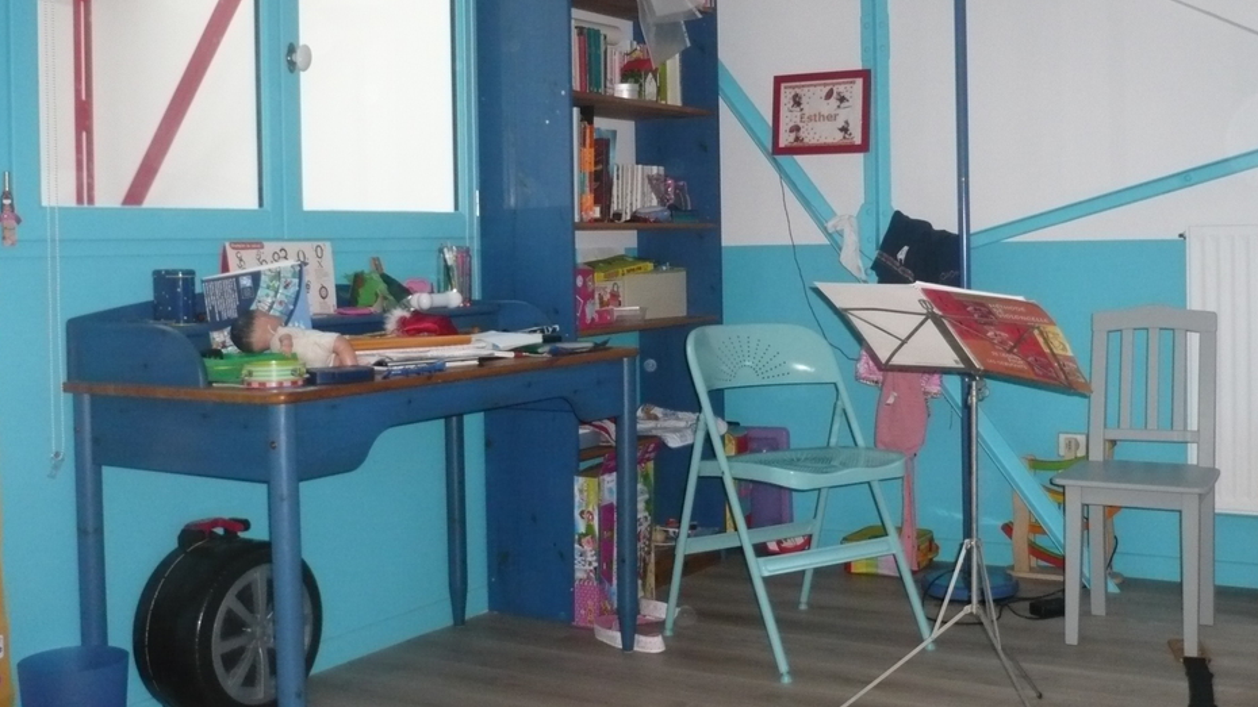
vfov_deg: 28.2
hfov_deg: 48.3
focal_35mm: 42
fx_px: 1401
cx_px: 680
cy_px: 253
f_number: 2.8
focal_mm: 5.8
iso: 320
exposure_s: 1/30
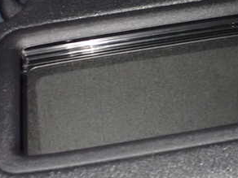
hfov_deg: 26.2
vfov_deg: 19.9
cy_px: 89
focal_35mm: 74
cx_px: 156
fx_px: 509
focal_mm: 6.37
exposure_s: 1/30
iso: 1600
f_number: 2.5
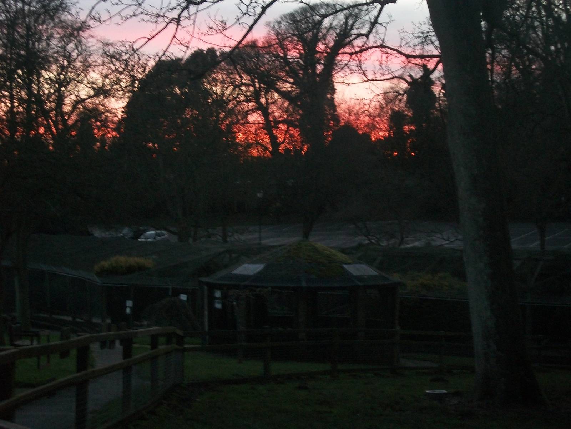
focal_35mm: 77
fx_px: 1270
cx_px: 286
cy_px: 214
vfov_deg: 19.1
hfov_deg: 25.3
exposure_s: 1/8
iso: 220
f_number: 4.6
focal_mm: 13.7
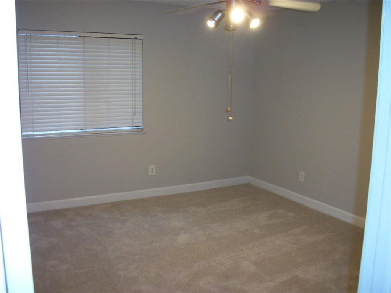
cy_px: 146
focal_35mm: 35
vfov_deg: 40.7
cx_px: 196
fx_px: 395
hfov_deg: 52.6
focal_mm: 6.3
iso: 160
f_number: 3.1
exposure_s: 1/40
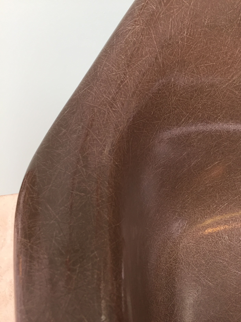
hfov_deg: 48.2
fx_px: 269
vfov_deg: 61.7
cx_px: 120
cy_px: 161
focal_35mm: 29
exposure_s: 1/33
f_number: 2.2
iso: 64
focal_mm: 4.15
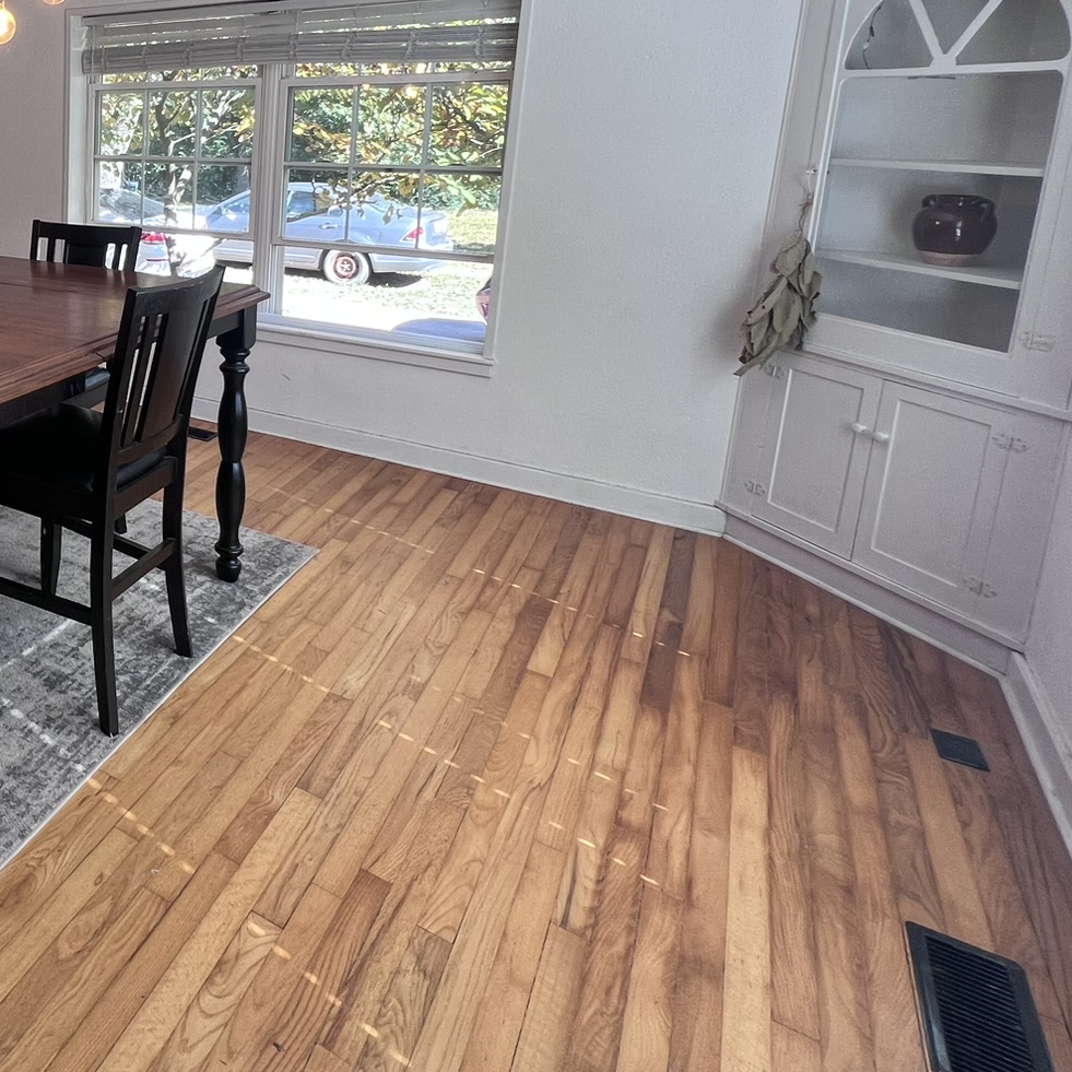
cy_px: 288
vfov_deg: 61.9
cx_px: -17
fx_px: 841
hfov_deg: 51.1
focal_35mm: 24
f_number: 1.8
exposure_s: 1/120
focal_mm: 1.57
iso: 80
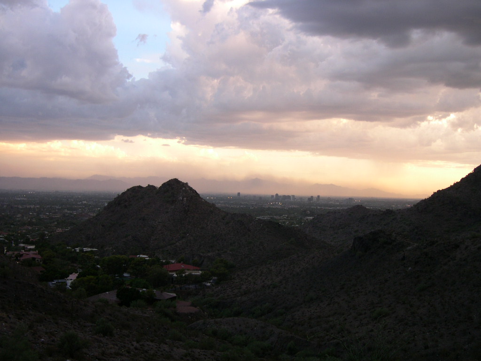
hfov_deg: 49.0
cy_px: 180
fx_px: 528
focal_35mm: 38
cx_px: 240
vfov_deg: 37.7
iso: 100
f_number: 2.8
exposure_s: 1/77.3
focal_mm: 8
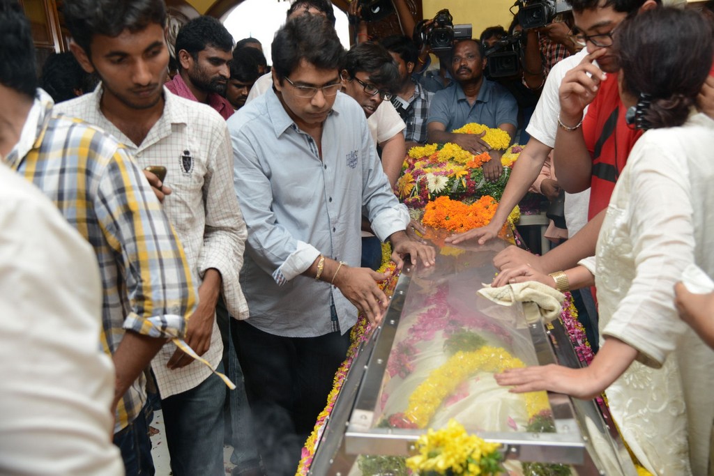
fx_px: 694
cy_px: 238
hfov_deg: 54.4
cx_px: 357
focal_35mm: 35
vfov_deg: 37.9
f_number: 4.5
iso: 640
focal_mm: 35
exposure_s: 1/125
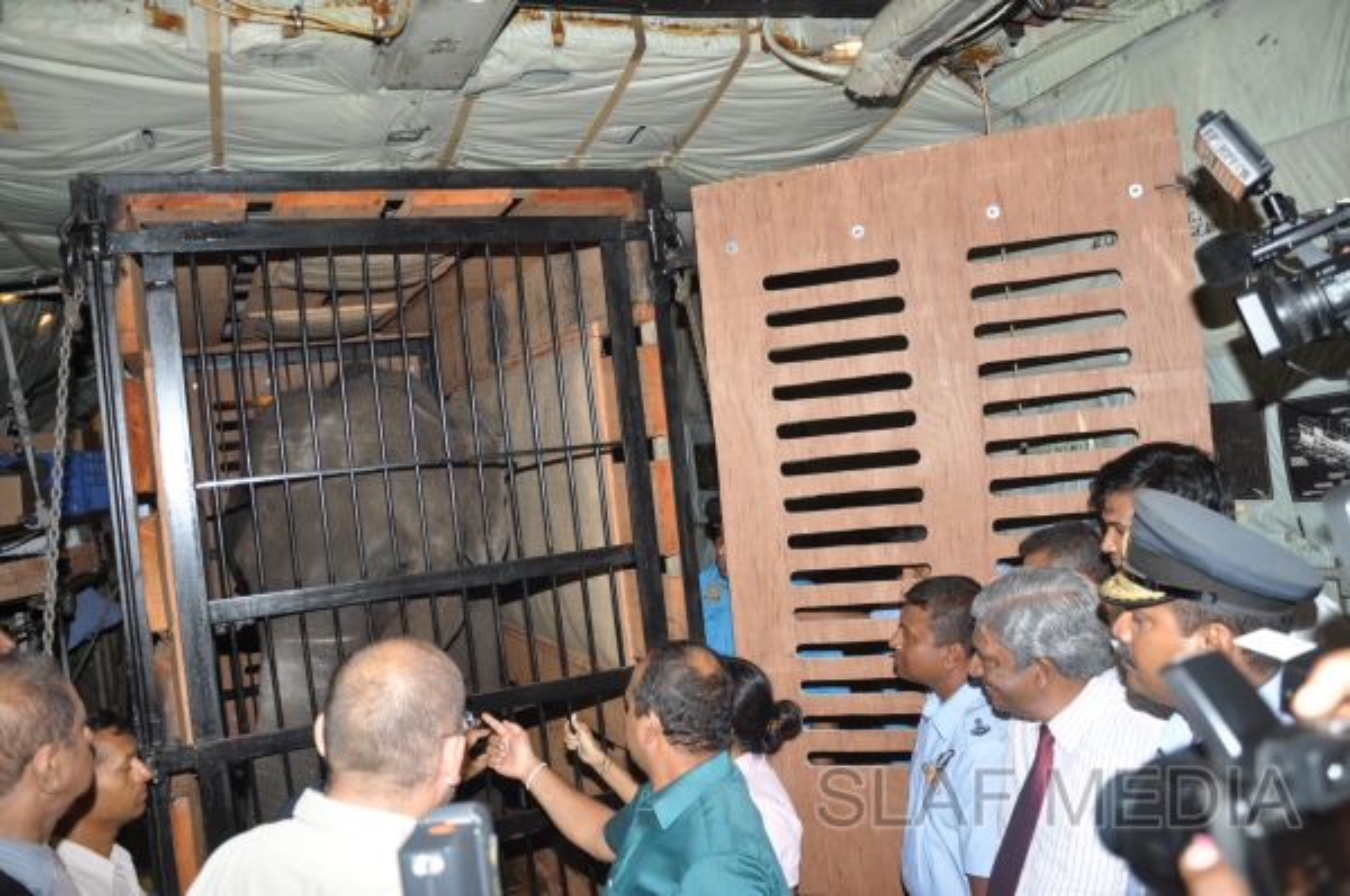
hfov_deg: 67.5
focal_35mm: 27
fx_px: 1011
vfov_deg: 47.8
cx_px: 675
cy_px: 448
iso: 200
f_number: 3.5
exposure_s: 1/30
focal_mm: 18
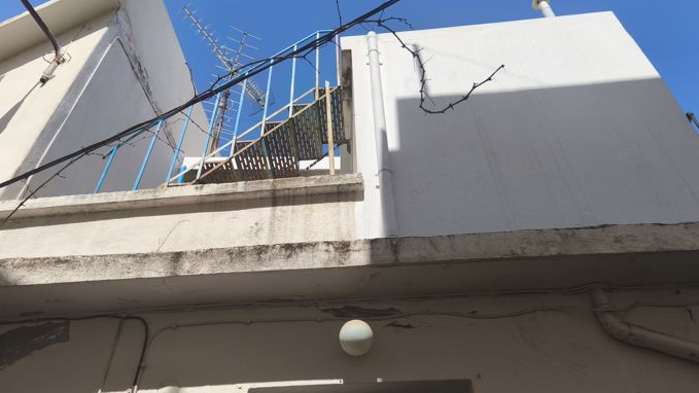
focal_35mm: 26
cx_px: 356
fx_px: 482
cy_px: 171
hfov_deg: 71.9
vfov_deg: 44.3
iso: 80
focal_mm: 5.35
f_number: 1.7
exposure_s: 1/3413
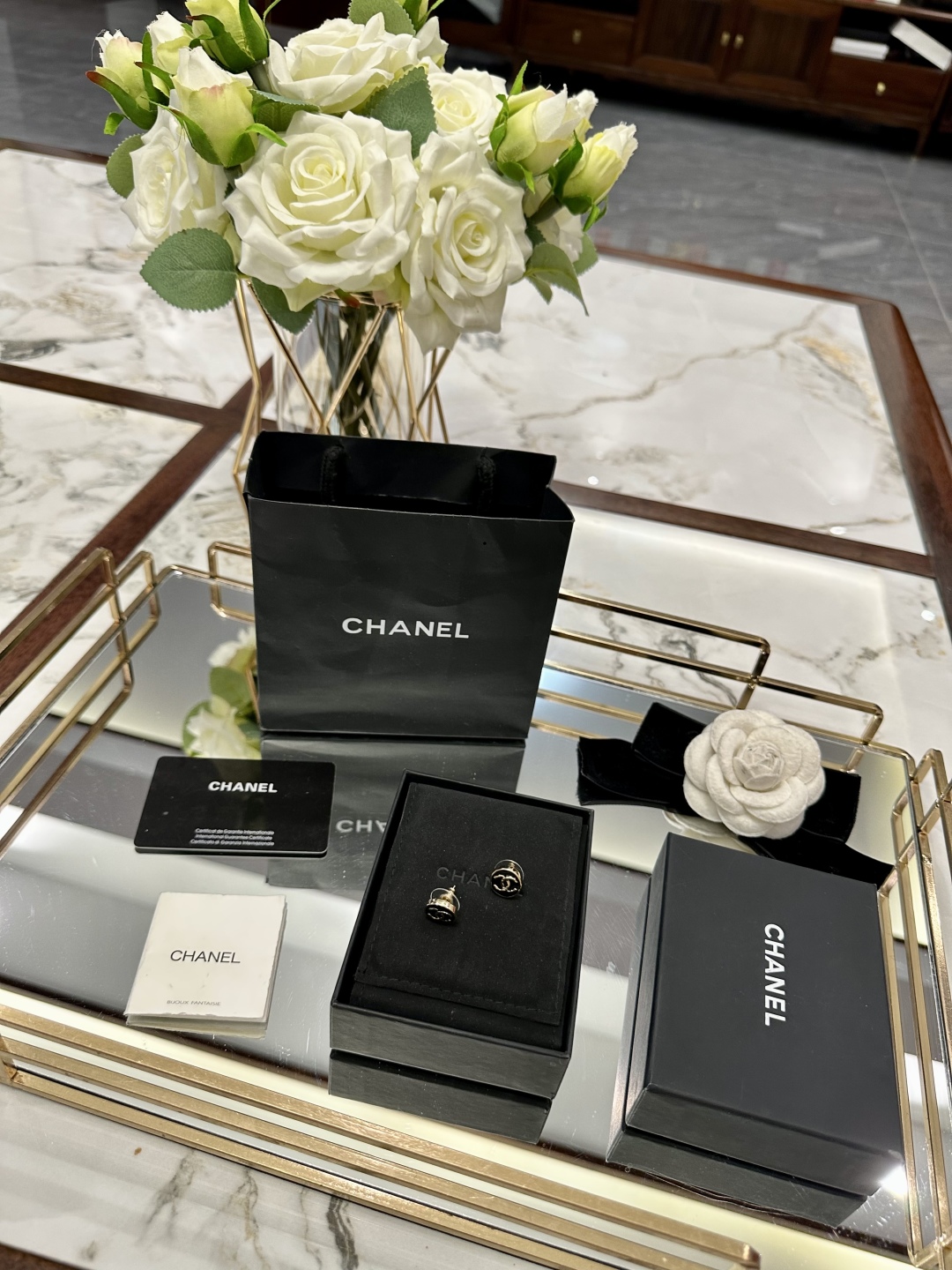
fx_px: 880
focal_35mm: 24
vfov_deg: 71.6
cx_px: 476
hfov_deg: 56.8
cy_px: 635
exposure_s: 1/50
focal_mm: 6.86
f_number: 1.78
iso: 125
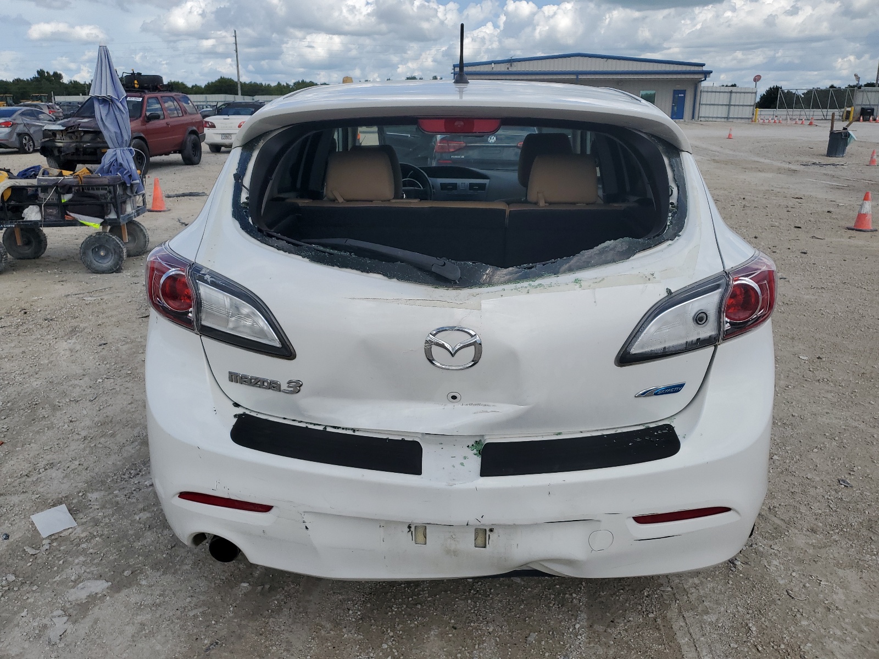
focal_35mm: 26
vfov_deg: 53.1
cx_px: 440
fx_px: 660
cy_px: 330
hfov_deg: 67.3
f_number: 1.5
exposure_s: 1/5000
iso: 50
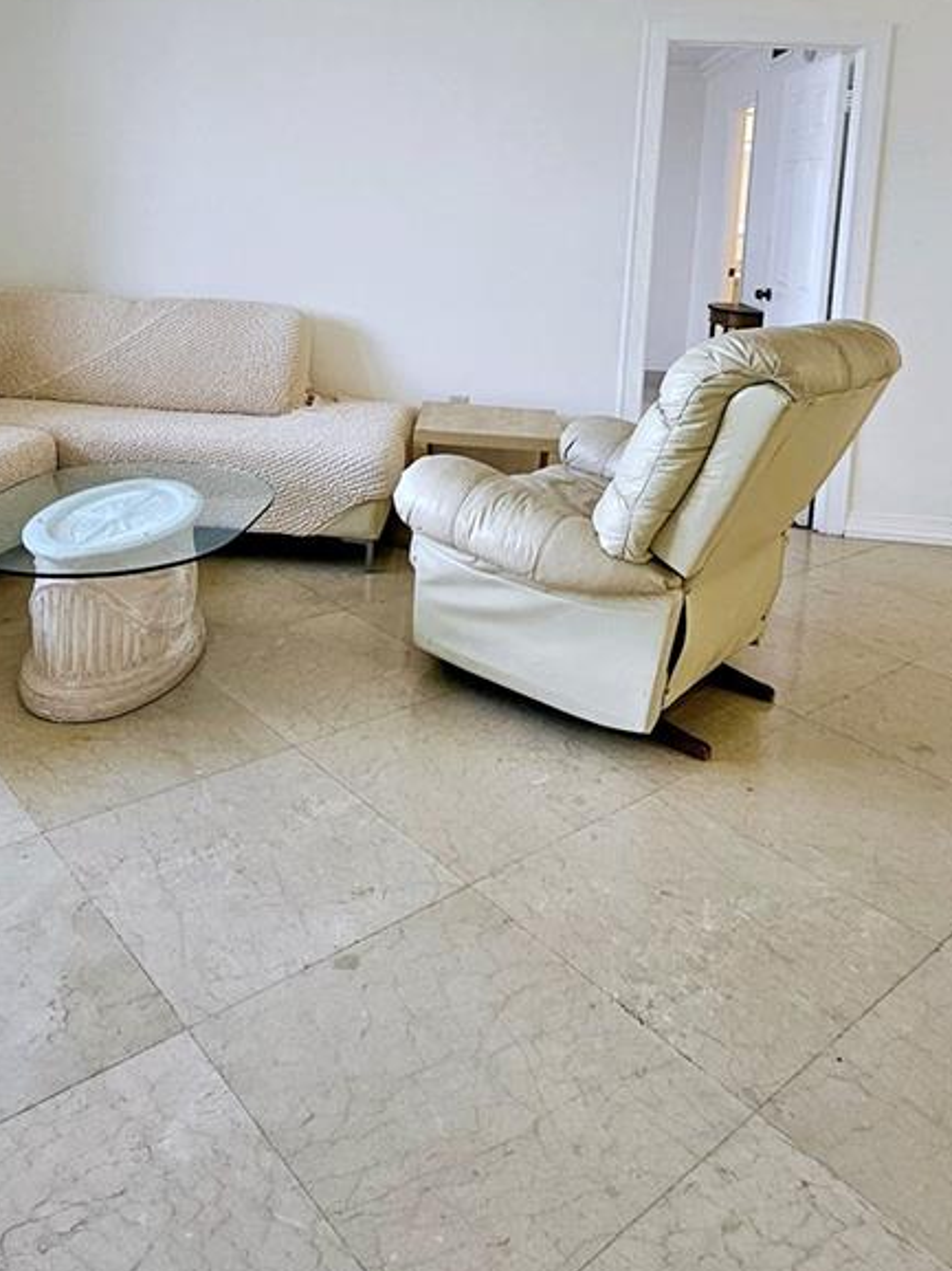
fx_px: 991
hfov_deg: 50.6
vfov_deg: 61.3
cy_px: 301
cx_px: 339
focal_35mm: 27
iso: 125
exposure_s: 1/60.2
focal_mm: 1.74
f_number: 2.2
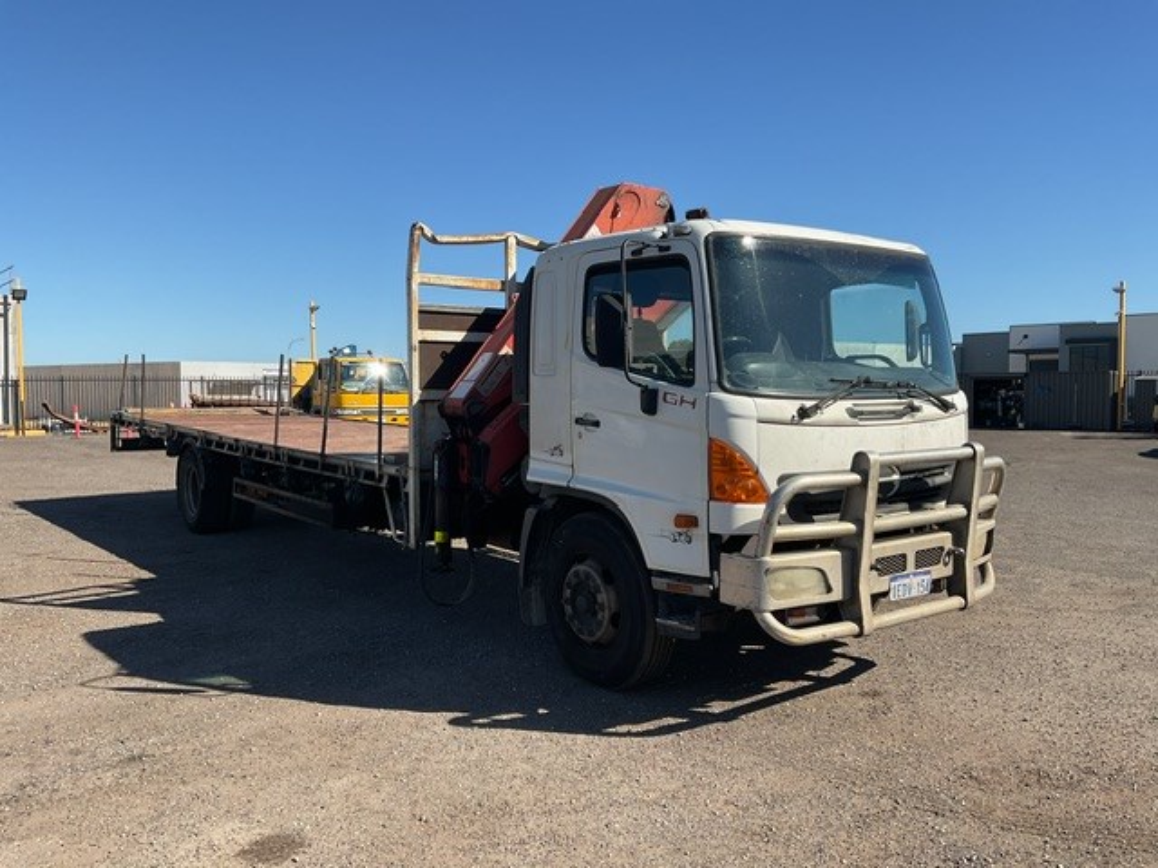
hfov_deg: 61.7
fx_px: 970
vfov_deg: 48.2
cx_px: 579
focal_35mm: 29
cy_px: 434
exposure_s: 1/1730
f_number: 1.8
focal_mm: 3
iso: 16
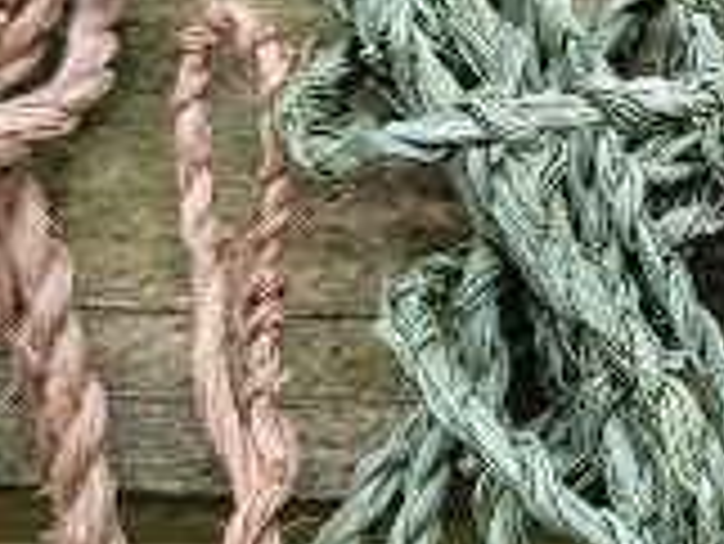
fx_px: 2721
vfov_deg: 11.4
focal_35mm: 130
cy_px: 193
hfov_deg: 14.3
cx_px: 1016
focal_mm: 5.4
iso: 320
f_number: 1.8
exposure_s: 1/50
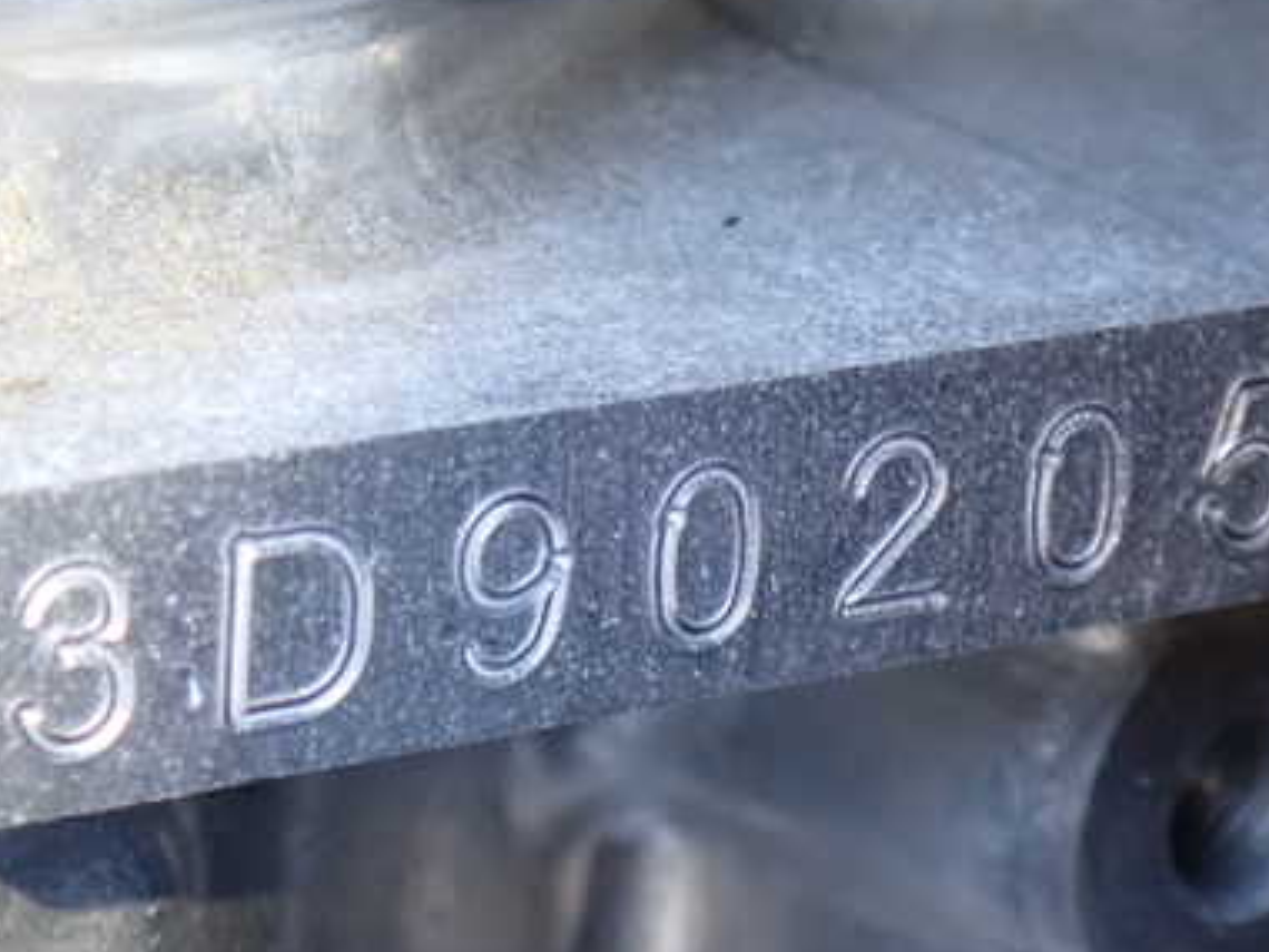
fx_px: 5792
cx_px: 655
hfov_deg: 12.5
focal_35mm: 158
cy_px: 461
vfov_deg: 9.4
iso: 1250
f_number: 4.9
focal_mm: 18
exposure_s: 1/25
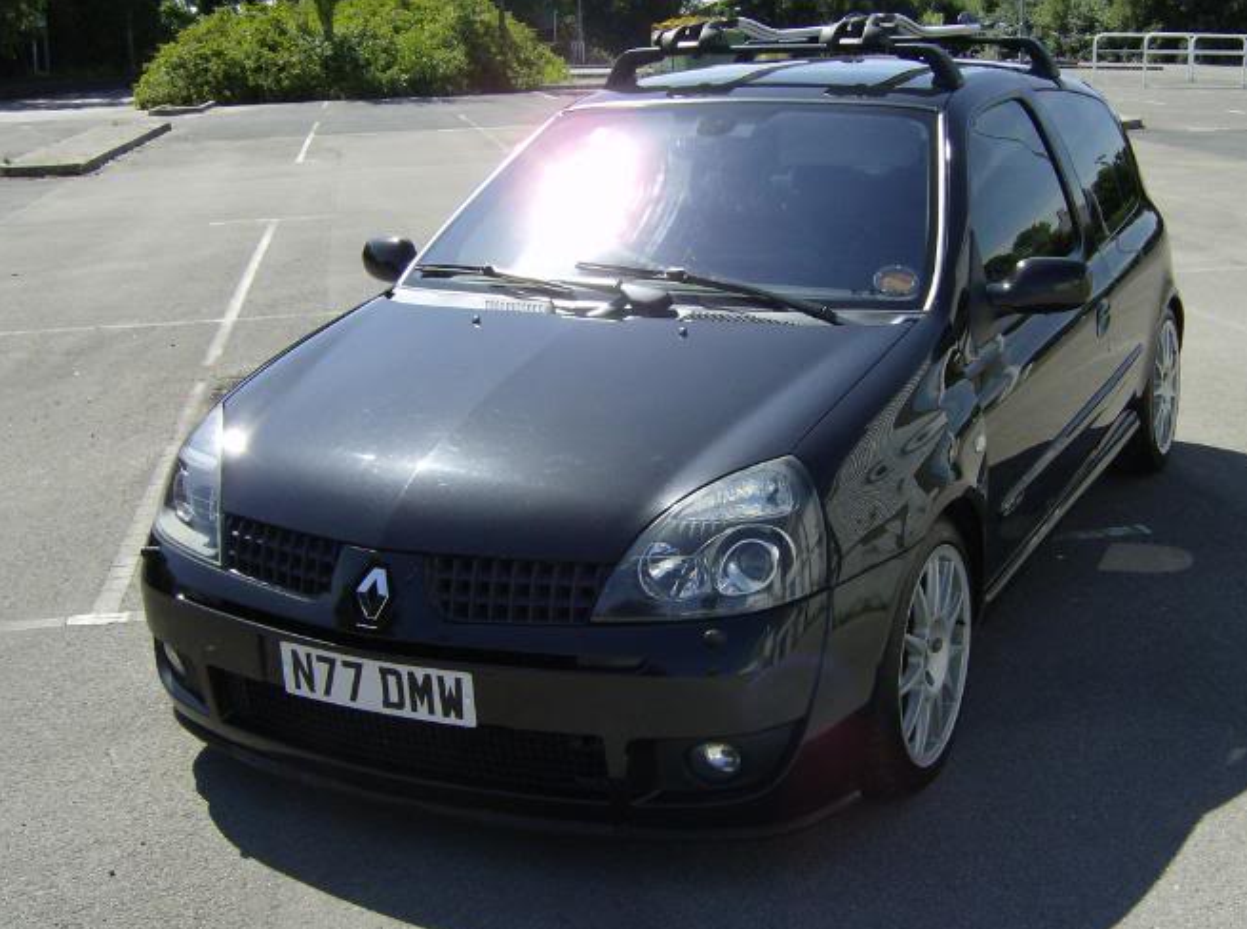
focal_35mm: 44
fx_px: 1581
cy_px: 383
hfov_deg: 43.0
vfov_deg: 32.7
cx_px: 697
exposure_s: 1/497
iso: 100
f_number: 4.7
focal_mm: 6
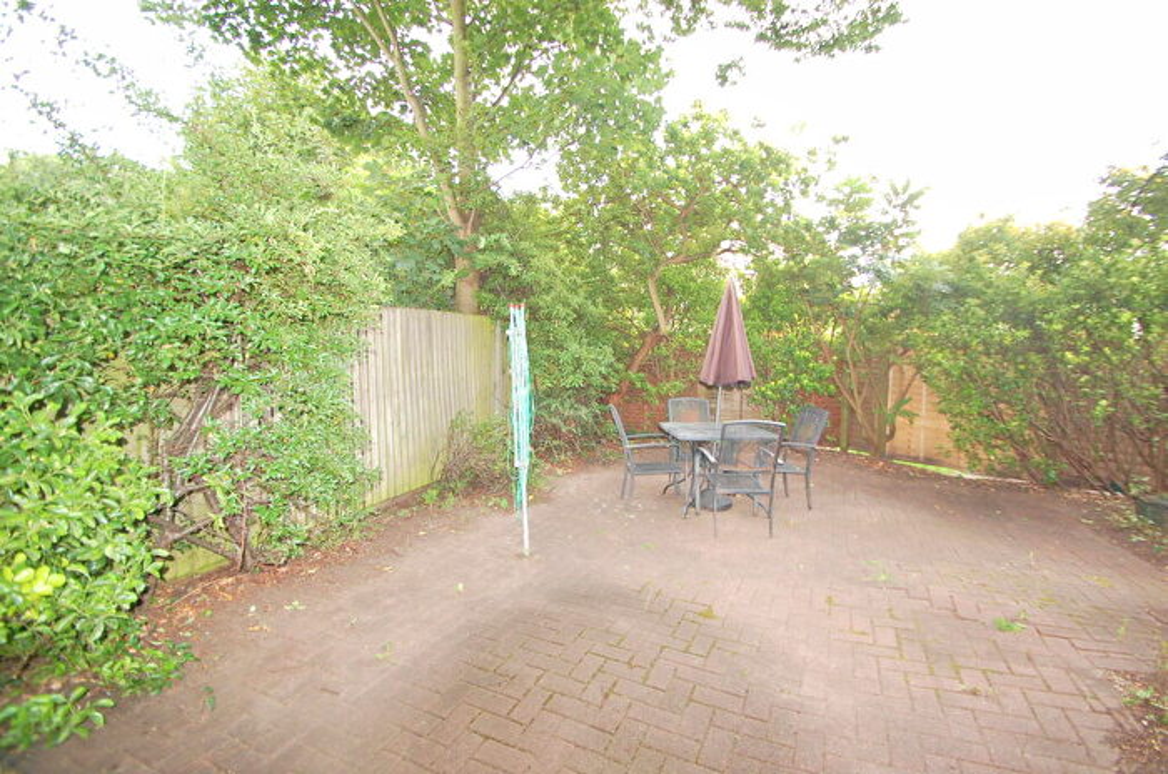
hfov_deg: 100.5
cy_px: 387
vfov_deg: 77.1
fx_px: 486
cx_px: 584
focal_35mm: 15
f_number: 3.5
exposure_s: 1/60
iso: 500
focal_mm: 10
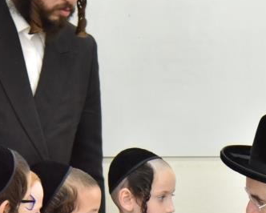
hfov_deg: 10.0
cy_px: 229
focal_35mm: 191
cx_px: 278
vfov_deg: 8.0
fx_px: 1505
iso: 2000
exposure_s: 1/200
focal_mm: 66
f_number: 4
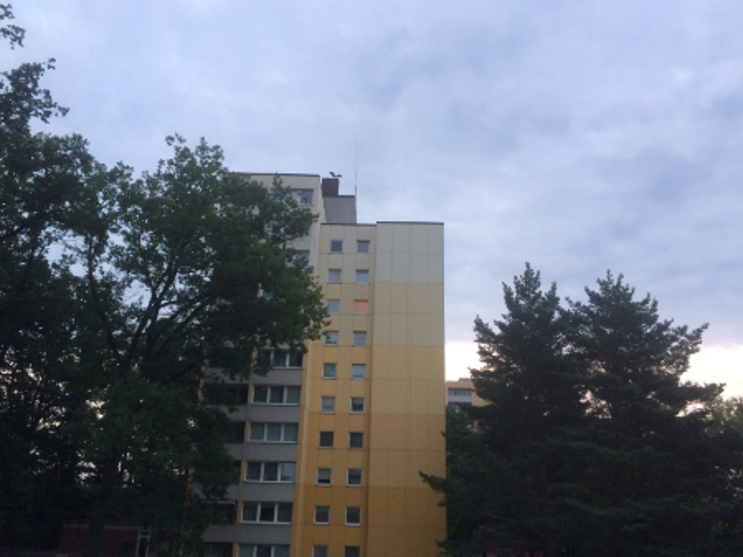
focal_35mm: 29
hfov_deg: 61.7
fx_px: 622
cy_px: 278
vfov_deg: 48.2
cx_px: 372
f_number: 2.2
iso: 100
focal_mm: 4.2
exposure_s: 1/33
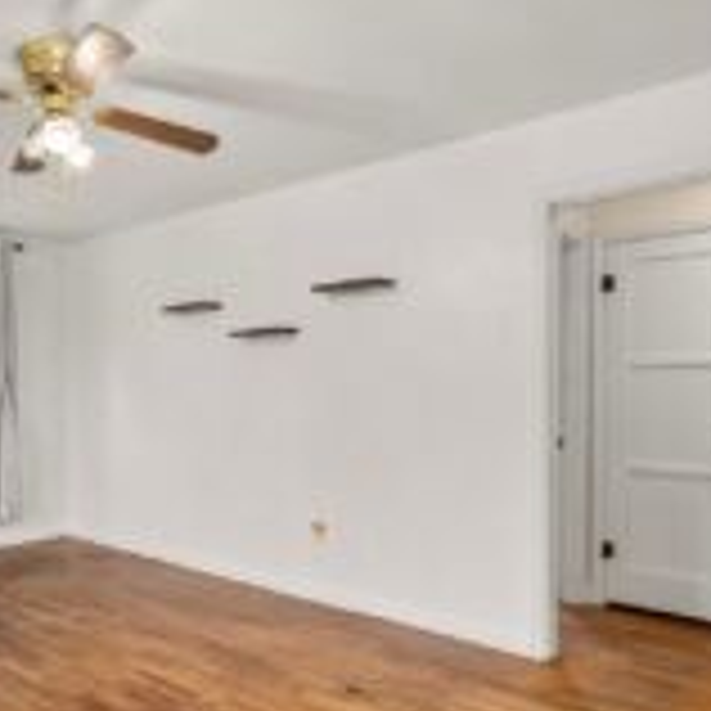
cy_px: 407
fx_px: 651
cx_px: 202
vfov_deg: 57.1
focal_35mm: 28
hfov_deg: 55.3
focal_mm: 13
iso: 160
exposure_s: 1/60
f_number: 7.1
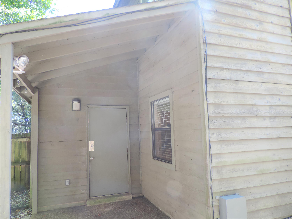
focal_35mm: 24
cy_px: 110
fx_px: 202
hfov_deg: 71.6
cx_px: 146
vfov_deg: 56.8
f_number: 3
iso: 80
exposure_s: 1/50
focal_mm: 4.3
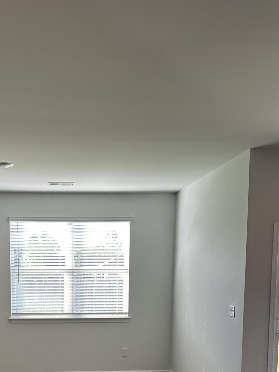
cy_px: 337
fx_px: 473
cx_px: 65
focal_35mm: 44
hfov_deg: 32.2
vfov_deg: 39.7
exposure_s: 1/148
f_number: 1.78
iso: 64
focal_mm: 6.86
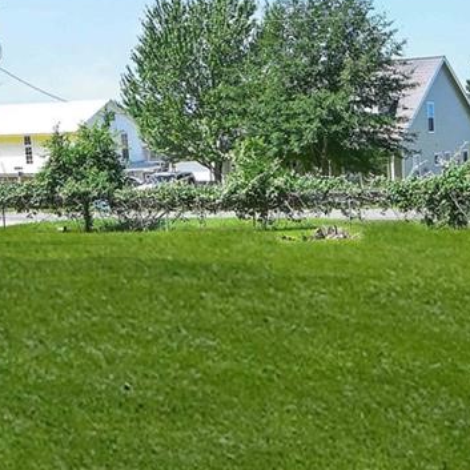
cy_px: 79
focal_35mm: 69
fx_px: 1060
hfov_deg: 25.0
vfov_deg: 24.5
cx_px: 221
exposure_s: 1/100
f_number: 8
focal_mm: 14
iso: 100
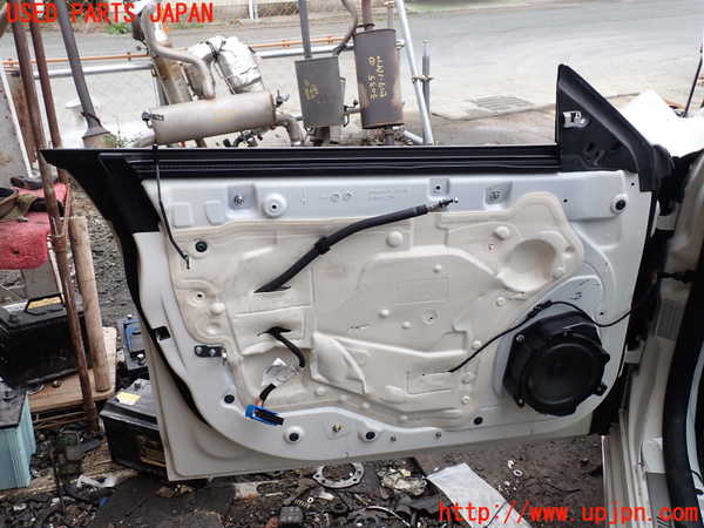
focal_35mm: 30
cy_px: 264
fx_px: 610
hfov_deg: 60.0
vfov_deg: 46.8
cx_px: 352
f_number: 3.2
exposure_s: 1/200
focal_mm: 5.4
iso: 100
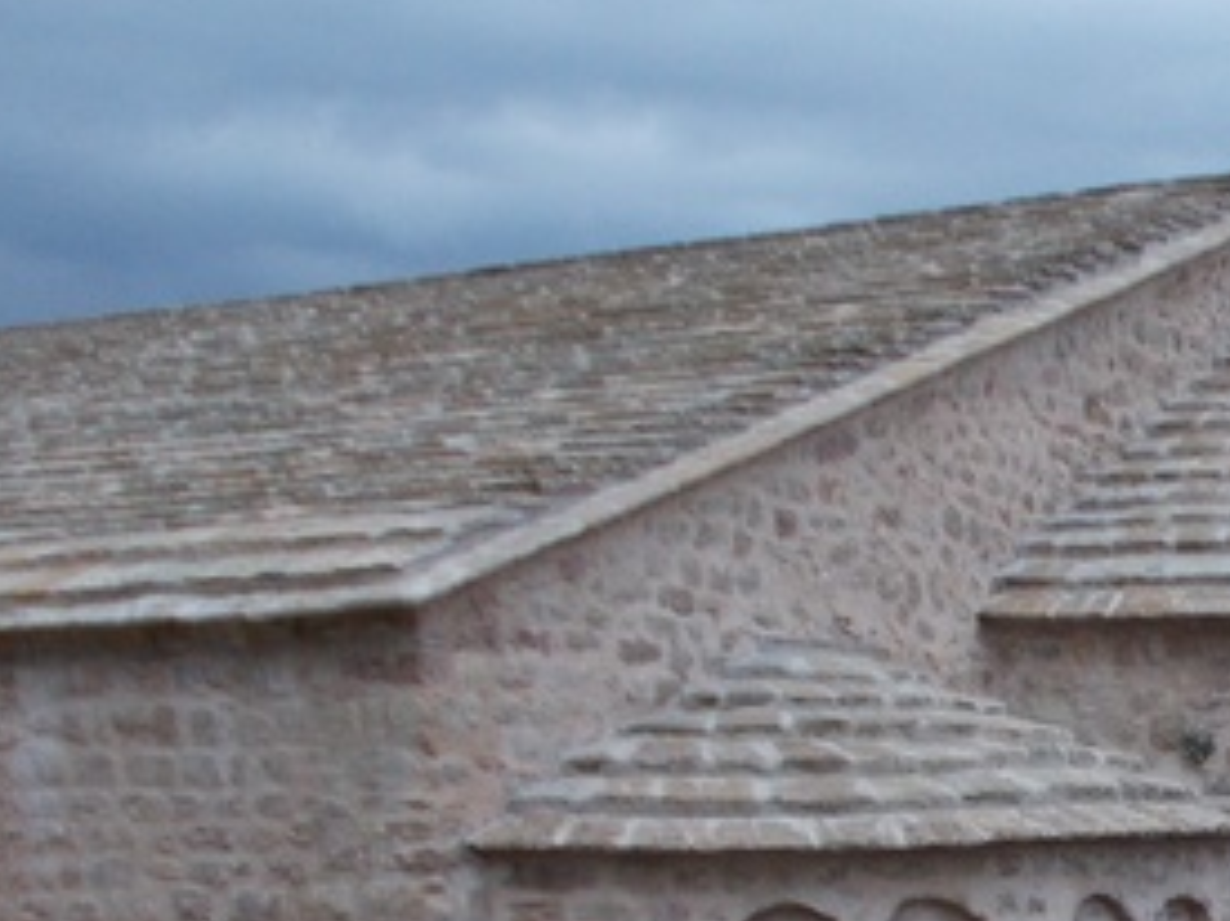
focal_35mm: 98
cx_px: 1641
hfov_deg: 18.5
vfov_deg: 14.8
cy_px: 939
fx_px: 3481
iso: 80
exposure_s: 1/25
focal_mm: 6
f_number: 3.6
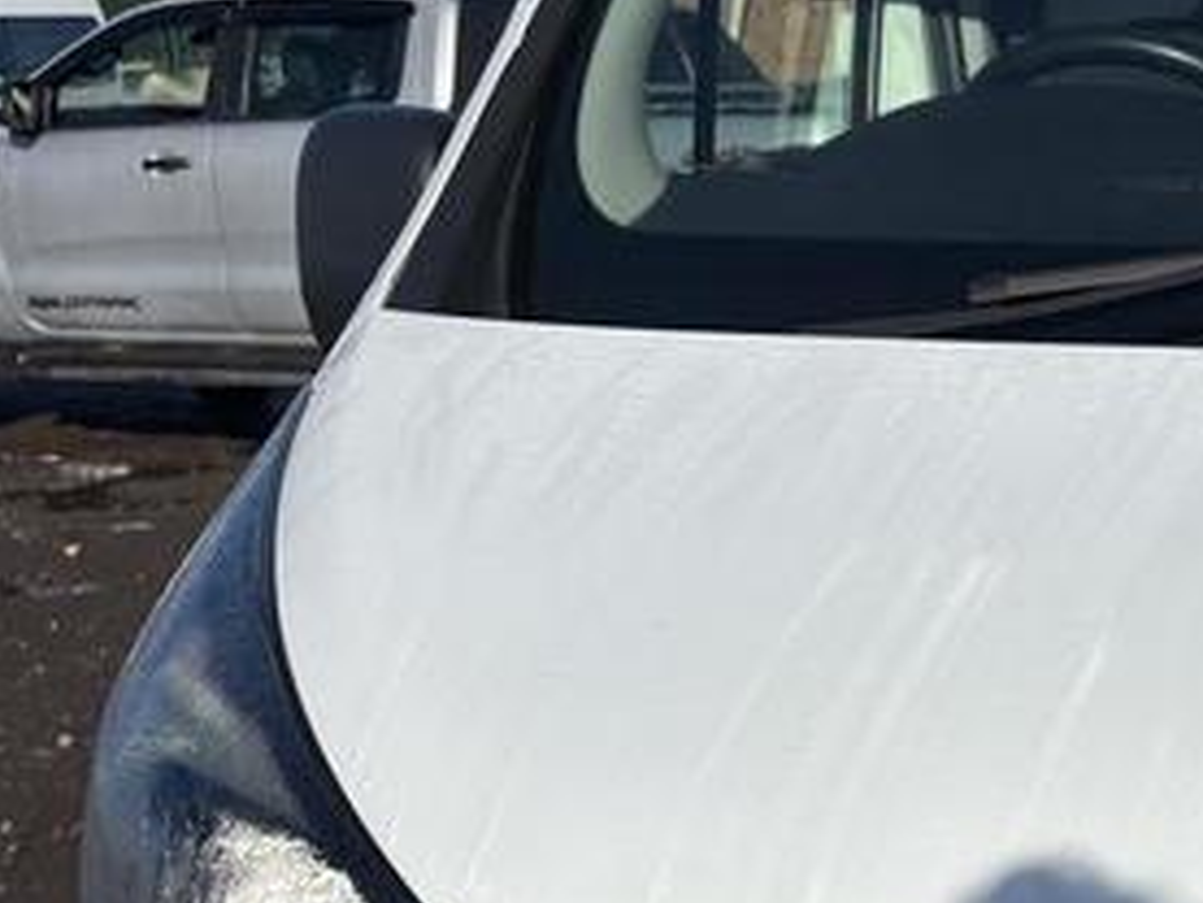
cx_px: 1650
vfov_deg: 17.1
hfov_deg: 20.8
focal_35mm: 84
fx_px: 2920
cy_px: 955
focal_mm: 5.96
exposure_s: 1/8850
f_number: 1.6
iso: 50
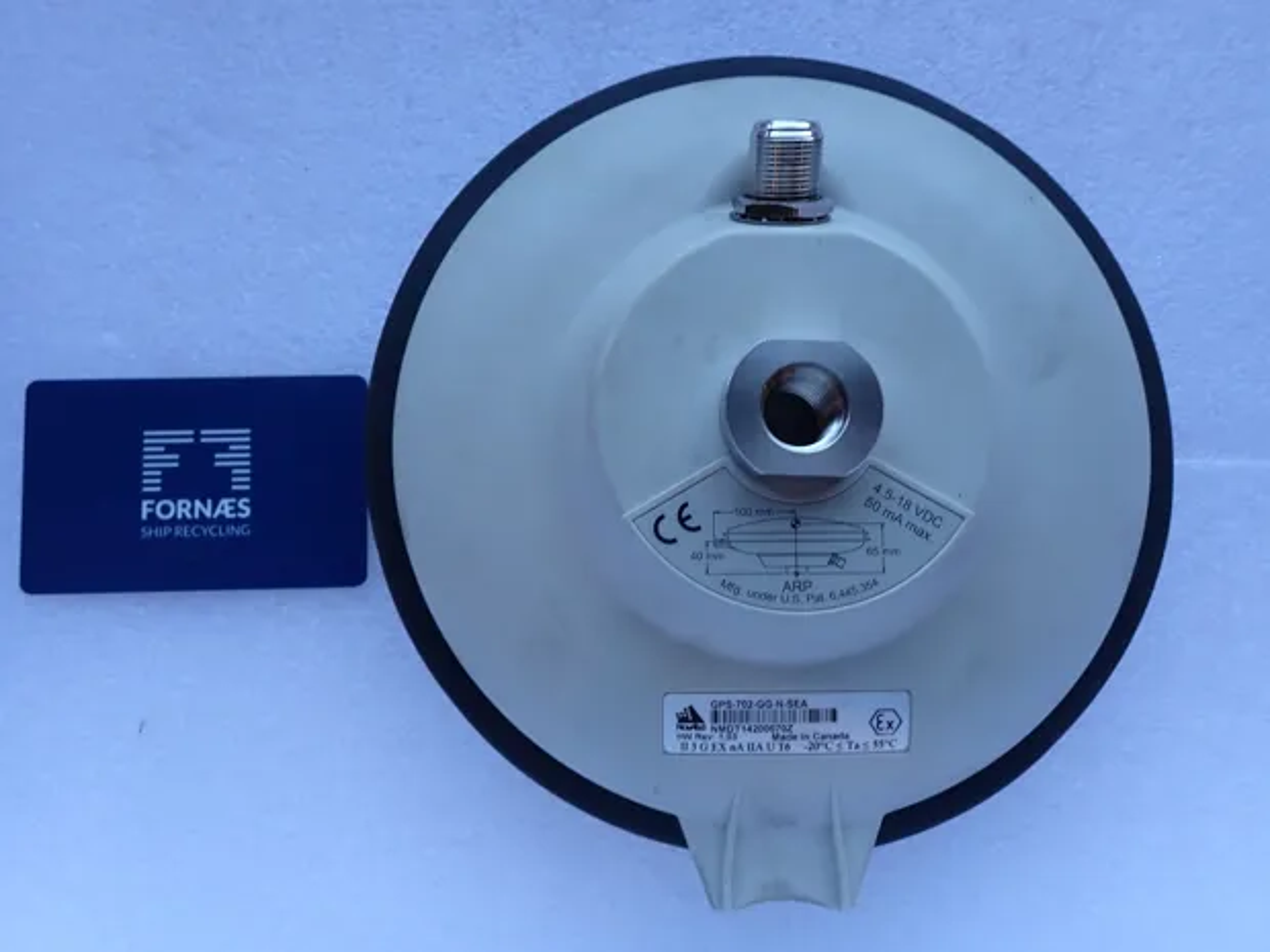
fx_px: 917
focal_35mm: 25
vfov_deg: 54.9
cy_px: 476
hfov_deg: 69.4
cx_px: 635
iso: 100
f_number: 2.8
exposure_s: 1/125
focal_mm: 4.5
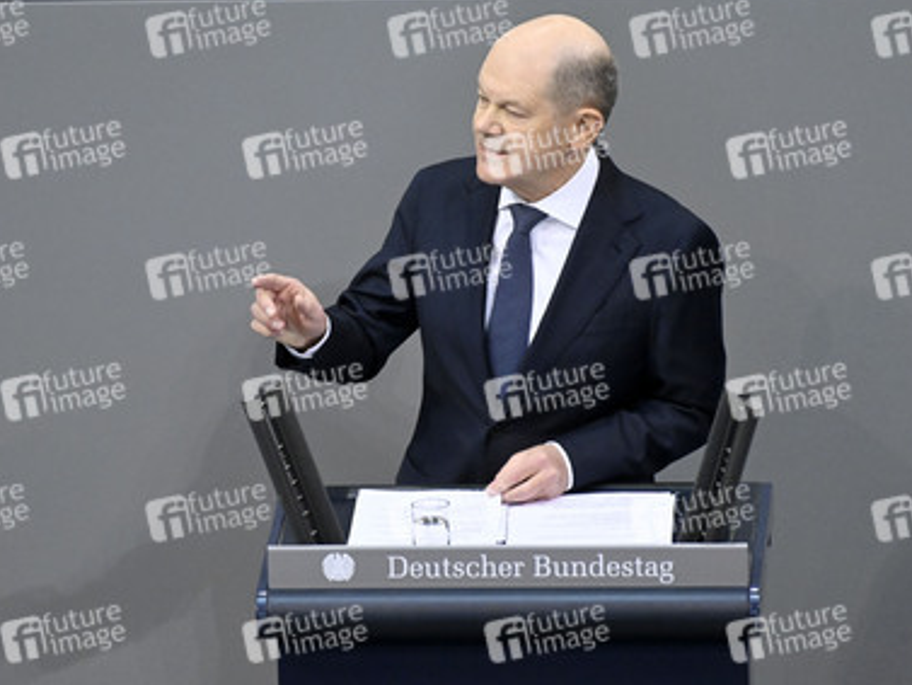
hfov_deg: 3.4
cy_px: 332
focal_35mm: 575
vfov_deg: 2.6
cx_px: 483
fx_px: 15154
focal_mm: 500
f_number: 5.6
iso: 10000
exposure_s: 1/400
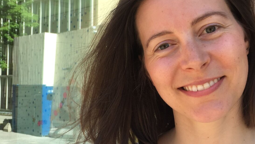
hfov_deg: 35.9
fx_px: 392
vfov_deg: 20.6
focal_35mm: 58
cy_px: 100
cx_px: 102
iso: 32
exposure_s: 1/231
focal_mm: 4.15
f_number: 2.2
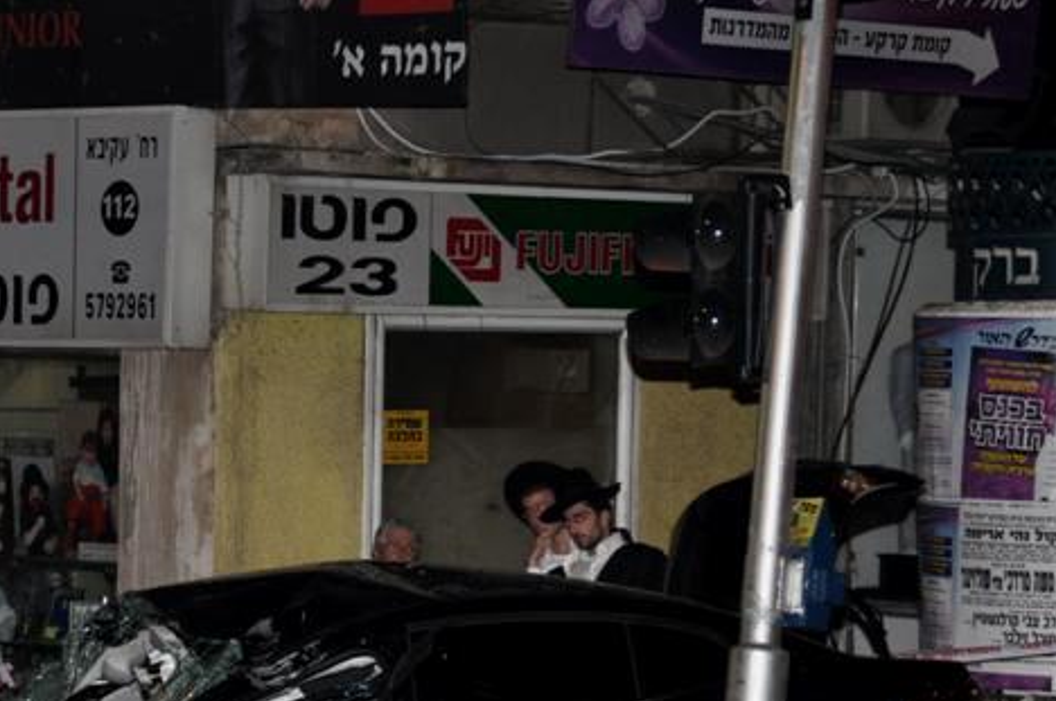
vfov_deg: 8.3
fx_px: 4806
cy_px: 582
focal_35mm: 164
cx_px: 302
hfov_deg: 12.5
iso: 500
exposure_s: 1/60
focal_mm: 50
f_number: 5
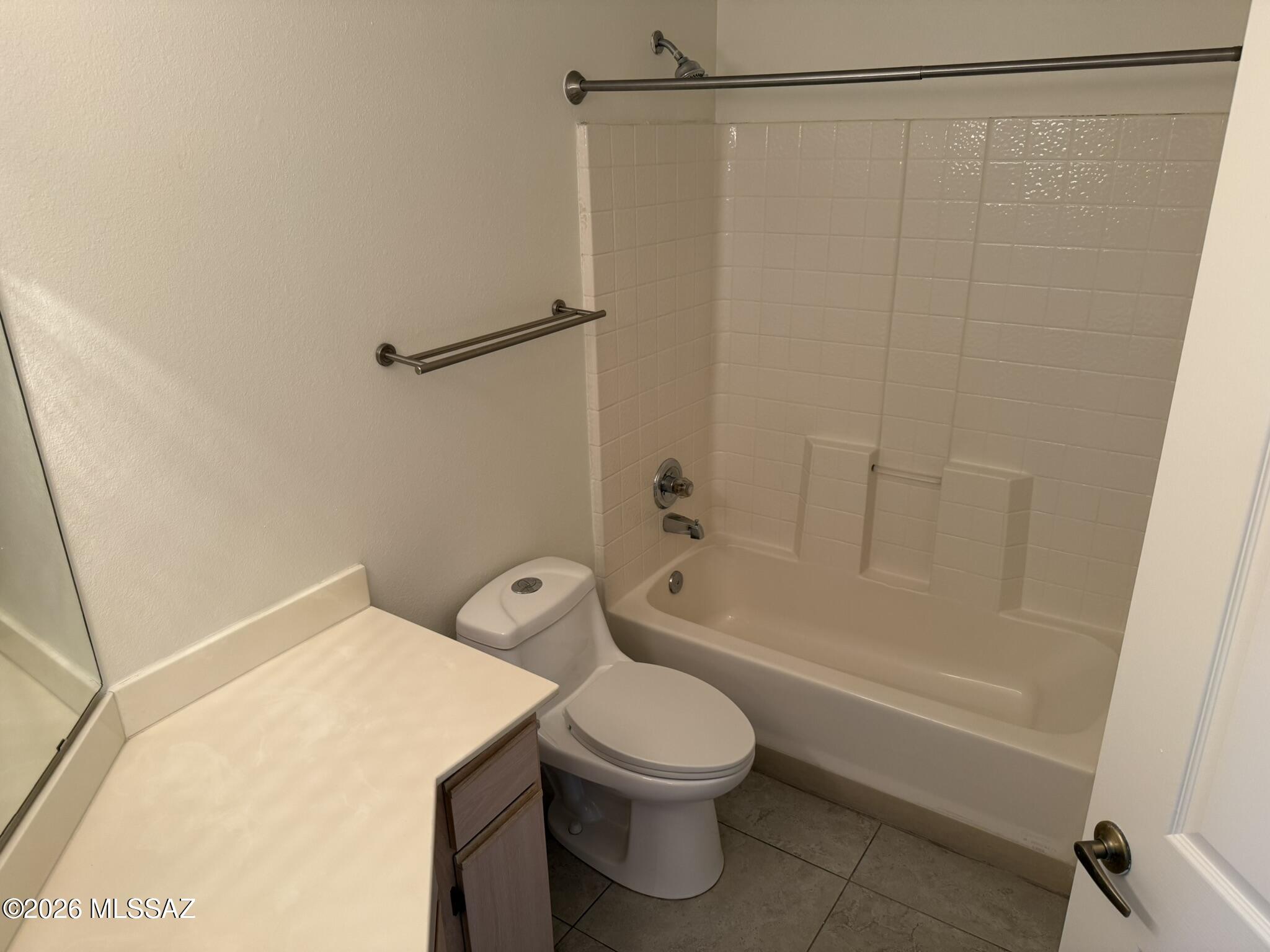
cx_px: 635
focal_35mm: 24
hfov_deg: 71.6
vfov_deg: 56.8
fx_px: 881
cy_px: 476
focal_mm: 6.76
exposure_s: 1/60
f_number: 1.78
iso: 160
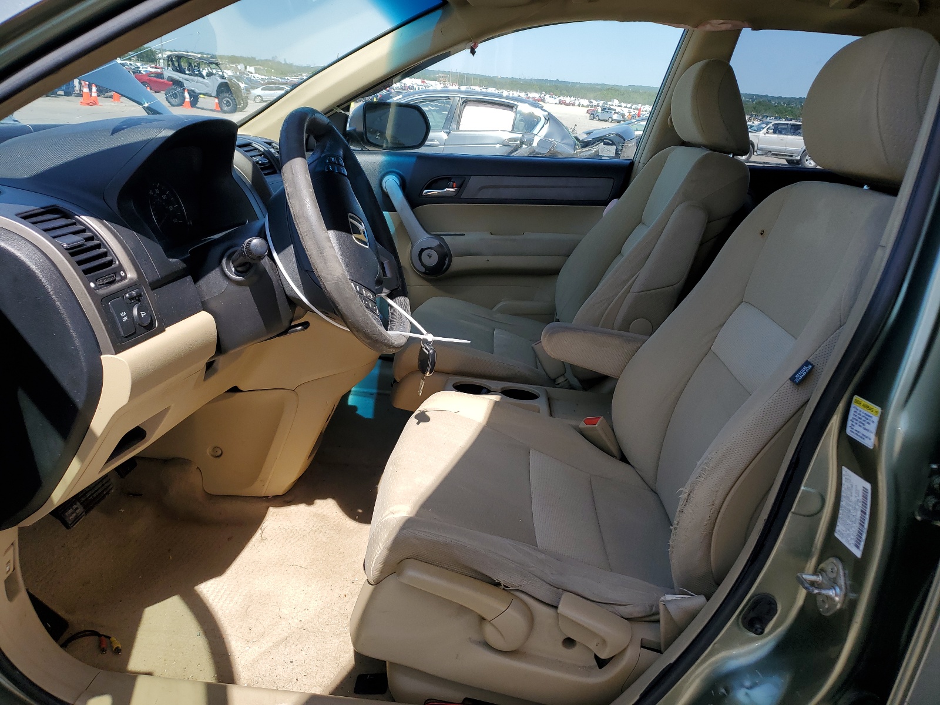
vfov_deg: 53.1
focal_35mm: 26
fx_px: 706
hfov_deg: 67.3
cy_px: 352
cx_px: 470
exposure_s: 1/1429
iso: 50
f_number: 1.5
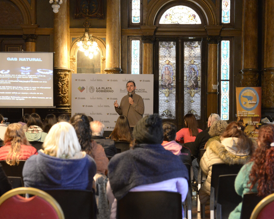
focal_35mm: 79
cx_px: 128
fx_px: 641
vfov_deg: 19.4
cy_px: 109
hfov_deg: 24.1
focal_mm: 70
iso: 6400
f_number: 5
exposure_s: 1/125
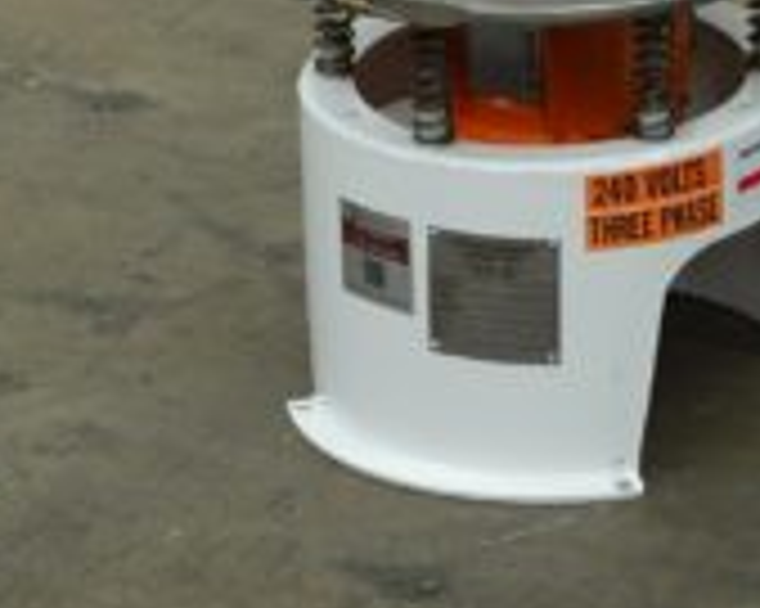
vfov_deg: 4.7
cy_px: -119
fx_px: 7306
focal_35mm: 325
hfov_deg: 6.0
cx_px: 490
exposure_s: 1/125
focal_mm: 42.74
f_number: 4.5
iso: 500
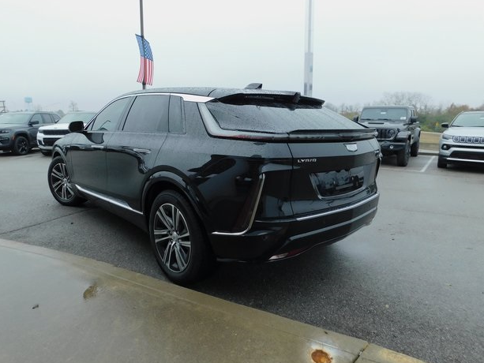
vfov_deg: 56.8
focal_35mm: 24
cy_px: 178
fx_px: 336
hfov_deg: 71.6
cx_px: 237
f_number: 3
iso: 125
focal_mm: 4
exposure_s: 1/500
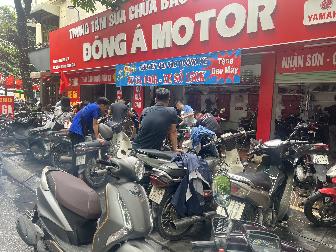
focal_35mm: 26
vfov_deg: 53.1
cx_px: 168
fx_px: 252
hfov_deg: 67.3
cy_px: 126
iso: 40
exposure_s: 1/121
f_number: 1.5
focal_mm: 5.7
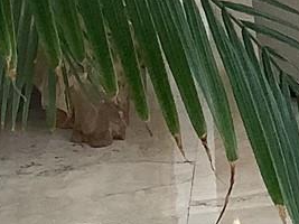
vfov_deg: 7.9
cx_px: 798
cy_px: -85
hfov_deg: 9.2
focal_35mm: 186
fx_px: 1606
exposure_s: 1/100
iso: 80
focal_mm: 3.3
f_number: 2.4
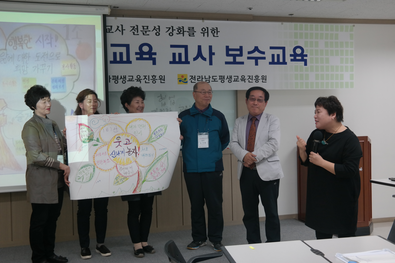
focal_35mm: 44
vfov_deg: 30.5
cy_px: 132
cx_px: 198
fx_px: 483
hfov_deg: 44.5
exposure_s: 1/50
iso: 400
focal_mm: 29
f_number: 4
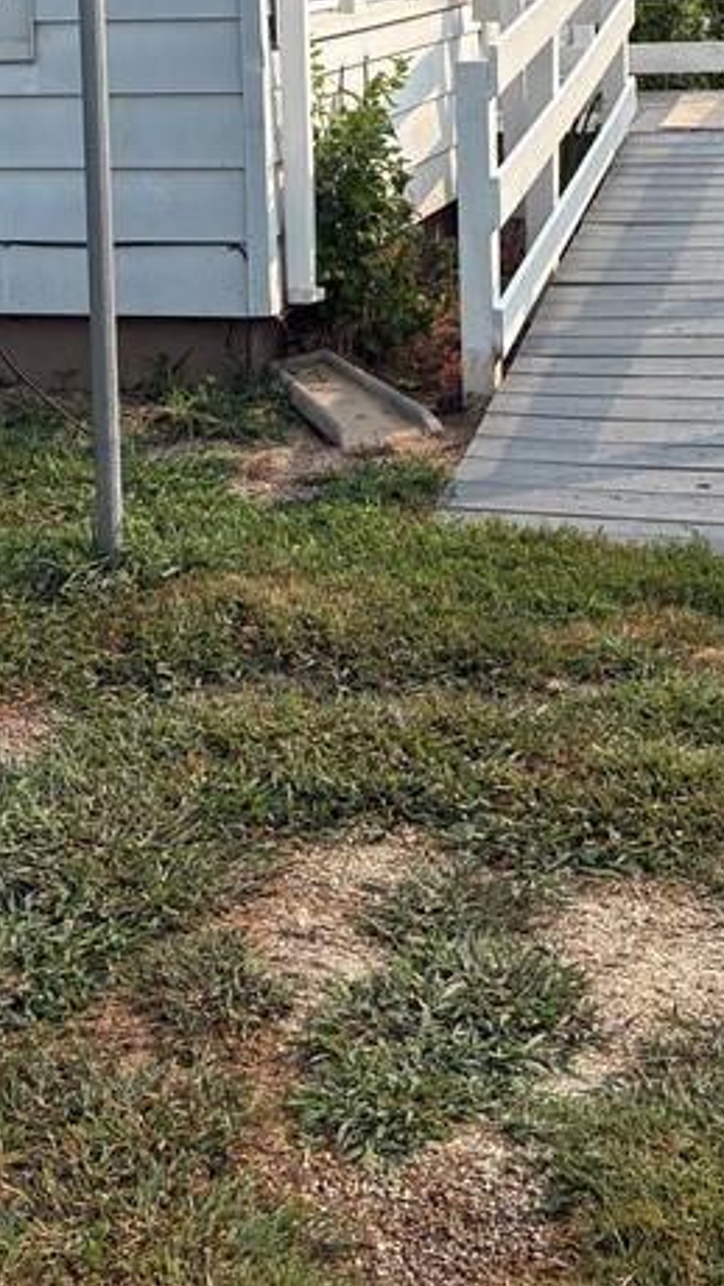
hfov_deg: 19.1
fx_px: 2149
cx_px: 467
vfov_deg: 30.8
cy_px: -11
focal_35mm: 63
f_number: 1.6
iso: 50
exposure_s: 1/4329
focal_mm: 5.96
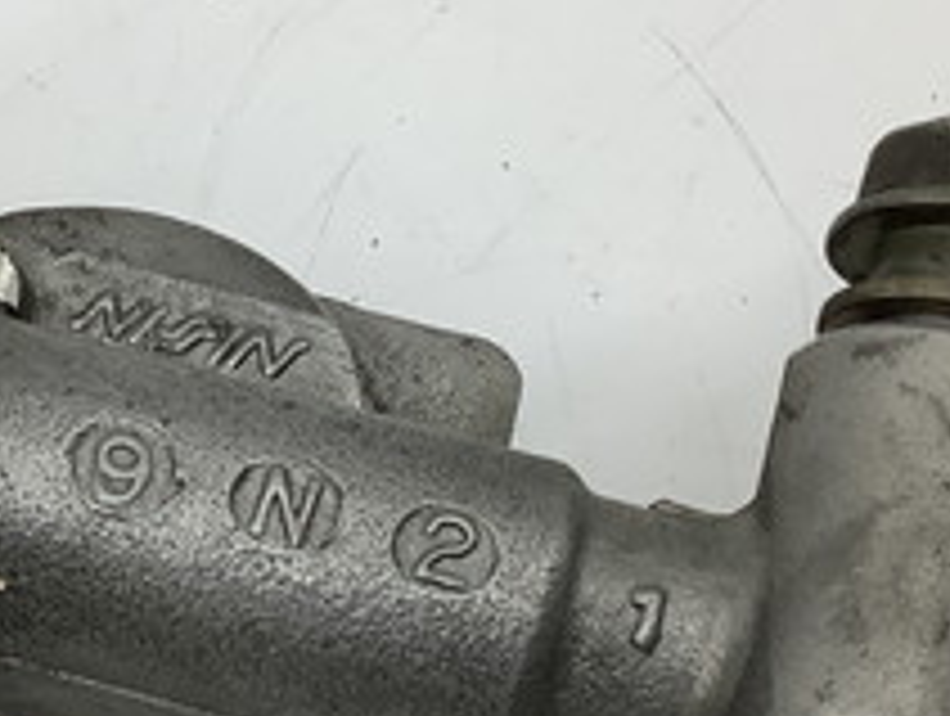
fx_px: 2419
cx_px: 153
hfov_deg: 21.9
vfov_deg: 16.7
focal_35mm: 88
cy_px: 572
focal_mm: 3.3
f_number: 2.4
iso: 40
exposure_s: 1/120
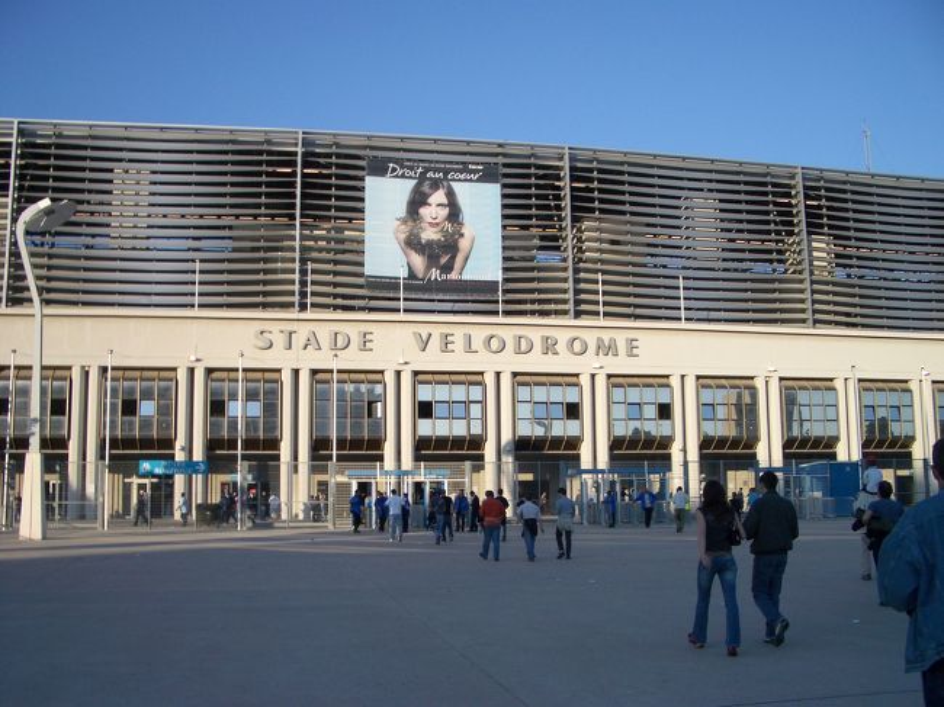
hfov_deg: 52.6
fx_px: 954
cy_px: 354
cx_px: 472
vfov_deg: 40.7
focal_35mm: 35
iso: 50
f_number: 4.3
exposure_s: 1/400
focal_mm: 5.8
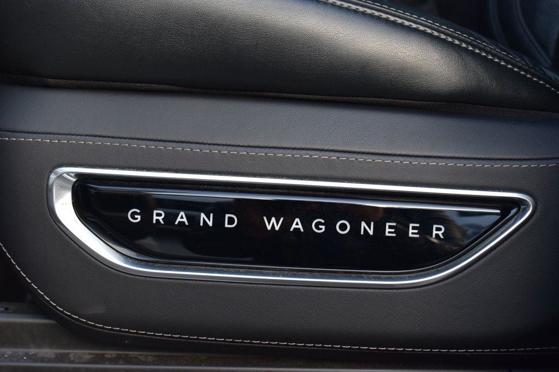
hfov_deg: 33.4
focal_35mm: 60
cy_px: 186
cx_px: 280
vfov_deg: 22.6
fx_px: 931
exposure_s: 1/20
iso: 400
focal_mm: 40
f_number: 6.3
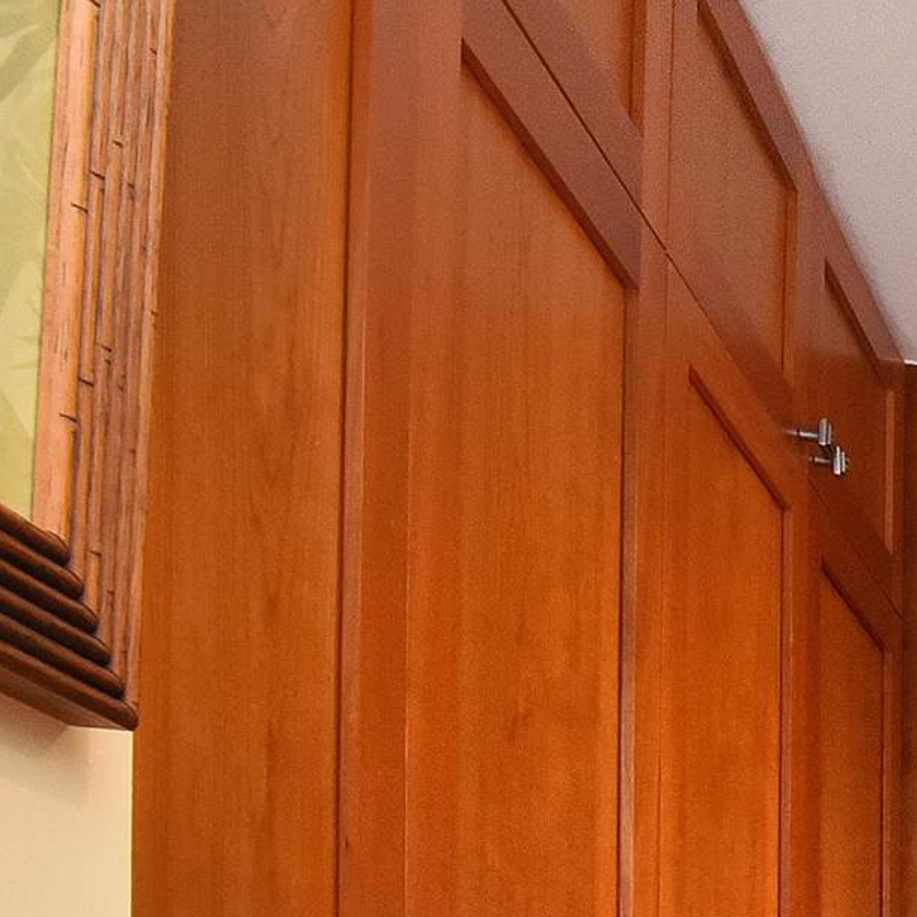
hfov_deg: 15.8
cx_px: 2131
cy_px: 1325
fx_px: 1798
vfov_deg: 23.6
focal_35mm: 60
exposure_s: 1/60
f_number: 16
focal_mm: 14
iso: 4500
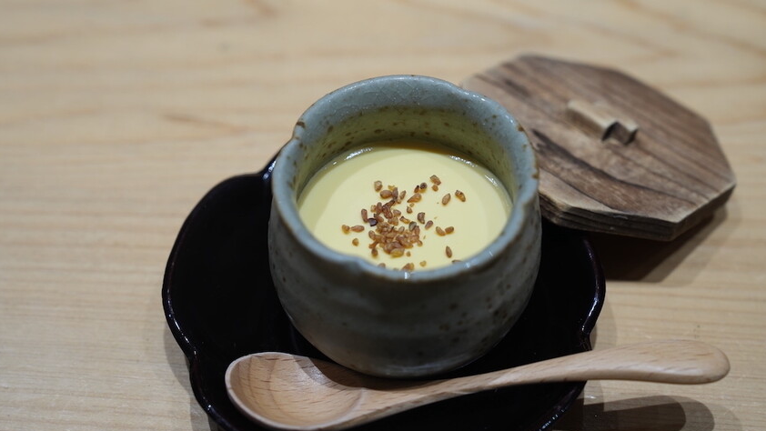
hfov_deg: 28.6
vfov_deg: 16.3
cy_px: 206
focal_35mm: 74
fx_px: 1503
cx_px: 384
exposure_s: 1/100
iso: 640
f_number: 4.5
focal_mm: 70
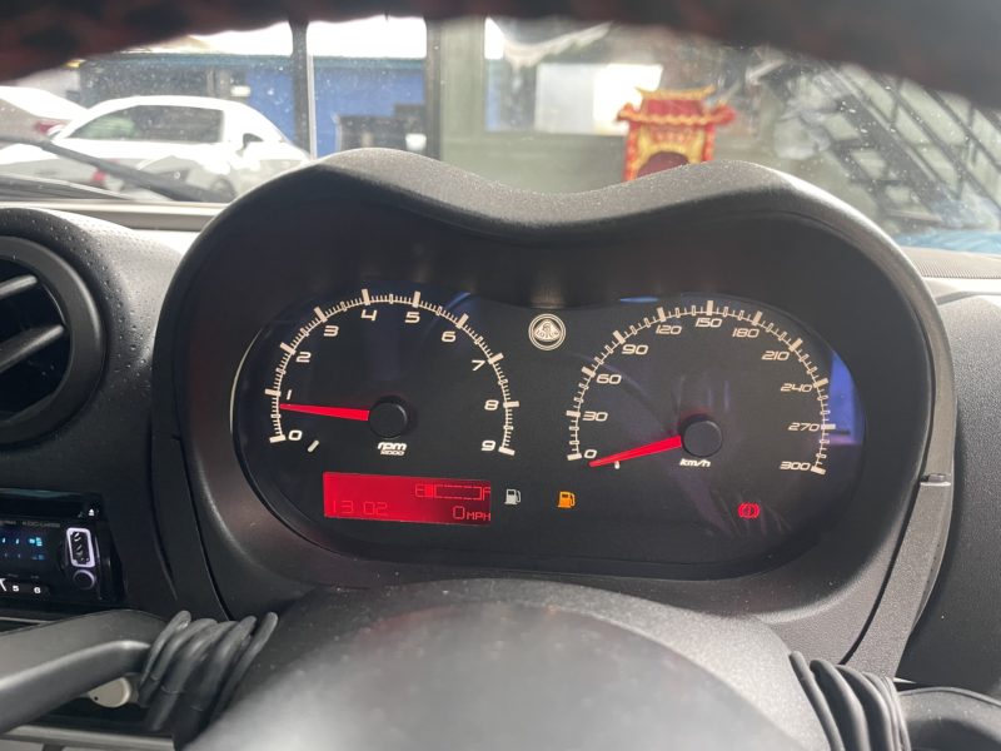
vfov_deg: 53.1
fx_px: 752
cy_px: 376
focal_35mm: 26
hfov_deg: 67.3
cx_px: 500
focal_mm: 4.2
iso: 160
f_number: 1.6
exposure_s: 1/60
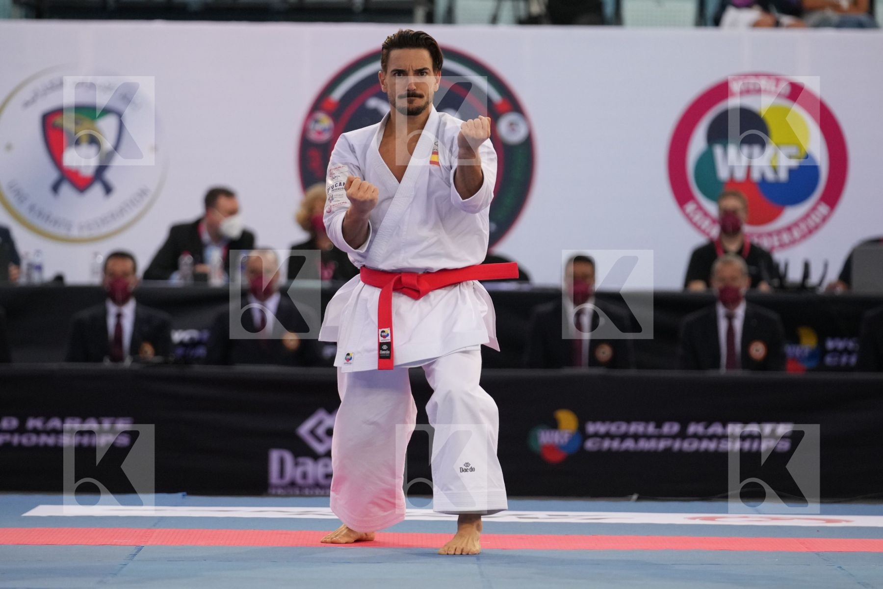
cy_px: 294
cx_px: 442
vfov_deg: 4.9
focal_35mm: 280
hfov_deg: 7.4
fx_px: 6867
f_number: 2.8
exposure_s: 1/1000
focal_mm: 187
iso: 2500
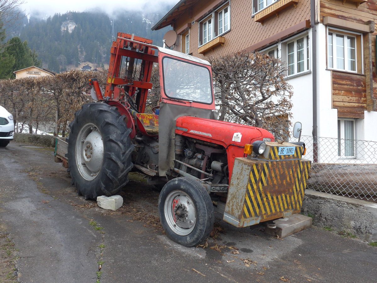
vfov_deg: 41.8
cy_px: 142
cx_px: 188
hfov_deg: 54.0
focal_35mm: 34
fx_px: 370
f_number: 2.8
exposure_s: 1/125
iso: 80
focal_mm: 7
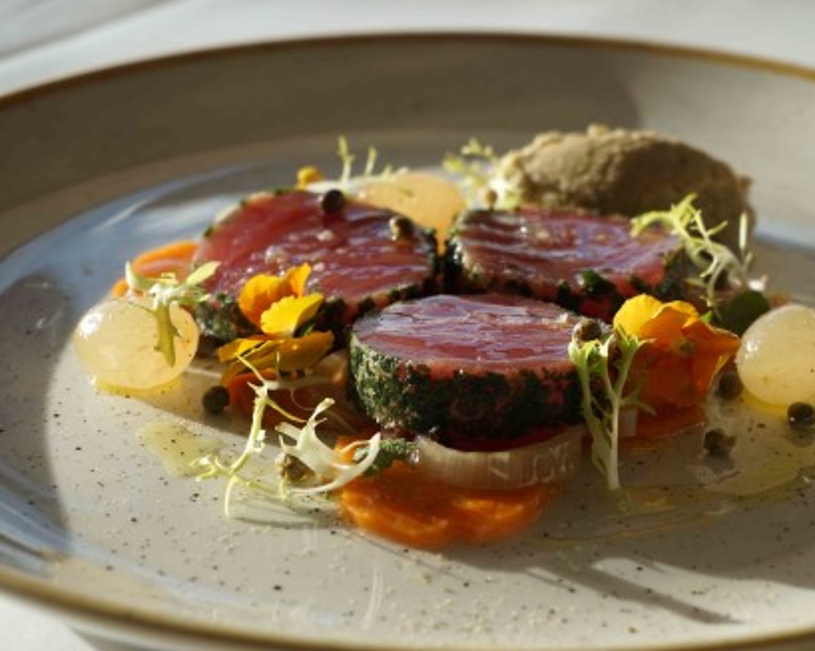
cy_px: 322
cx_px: 476
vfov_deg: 17.9
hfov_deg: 22.2
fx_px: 2074
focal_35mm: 86
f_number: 6.3
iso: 100
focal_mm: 50
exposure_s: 1/160
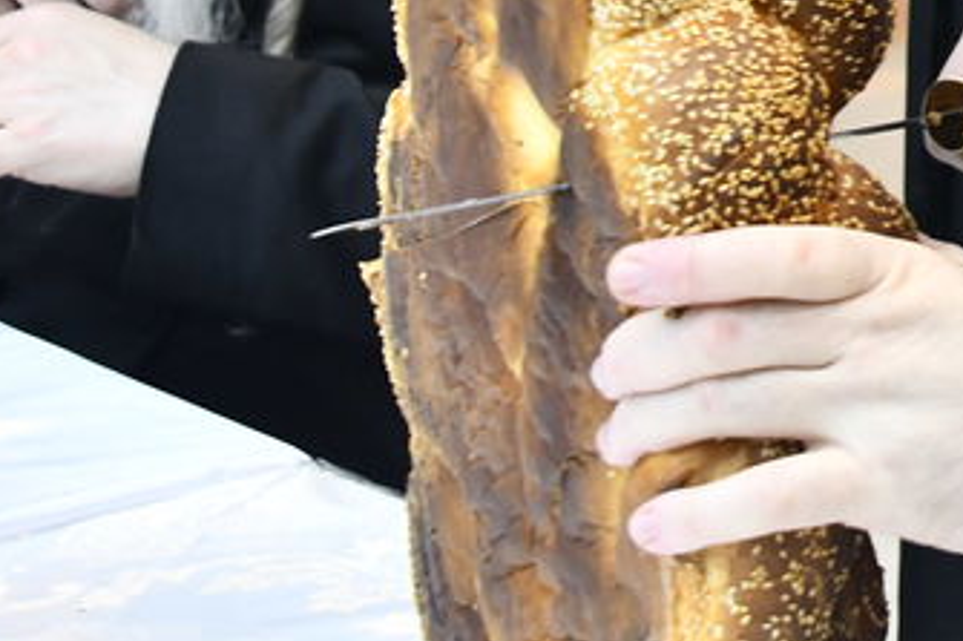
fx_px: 5026
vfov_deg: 7.2
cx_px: 1708
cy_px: -318
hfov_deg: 10.3
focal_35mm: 188
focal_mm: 45
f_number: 5.6
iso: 1000
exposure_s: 1/100
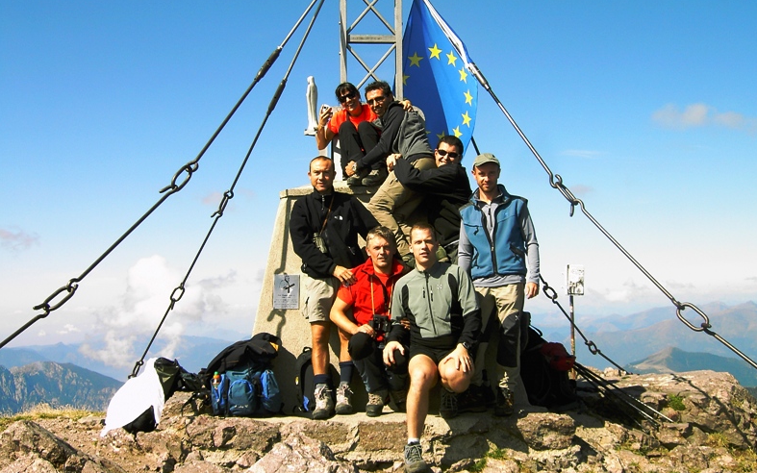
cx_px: 381
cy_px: 207
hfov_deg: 47.2
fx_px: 867
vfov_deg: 30.5
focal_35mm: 42
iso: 100
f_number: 6.7
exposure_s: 1/250
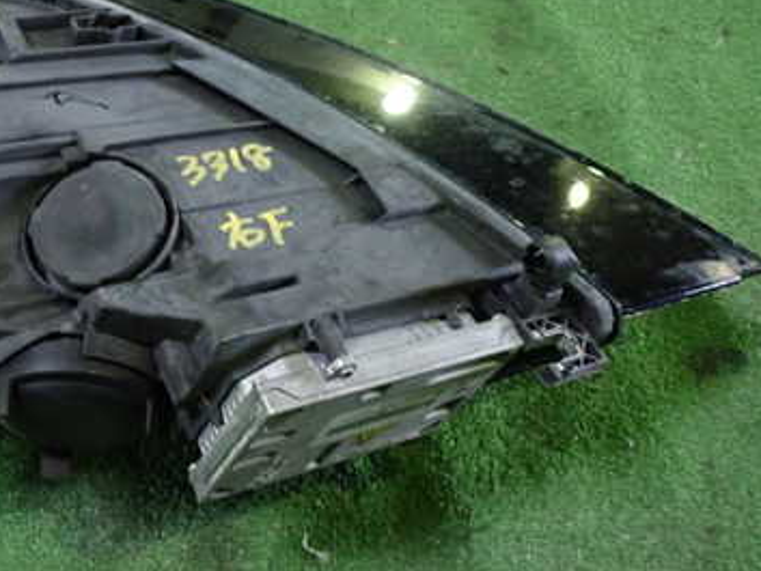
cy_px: 200
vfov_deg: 28.4
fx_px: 1122
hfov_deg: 36.6
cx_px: 190
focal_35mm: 51
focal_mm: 5.4
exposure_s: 1/30
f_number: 2.3
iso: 800
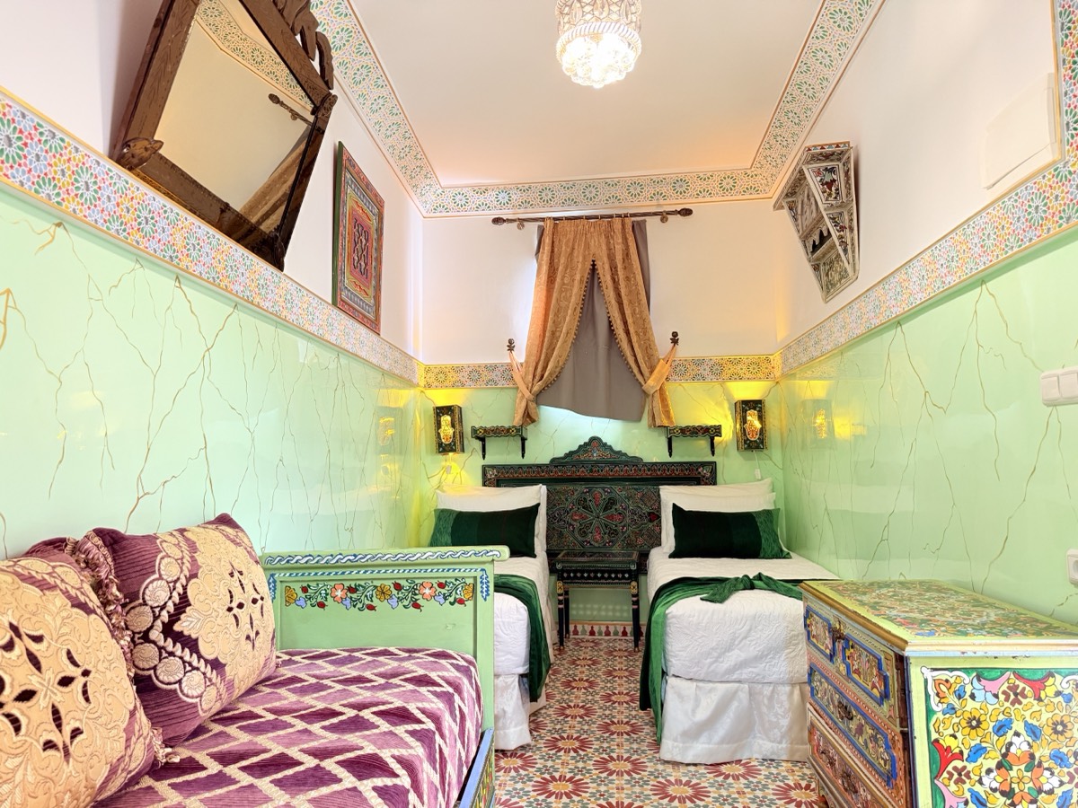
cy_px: 404
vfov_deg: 56.8
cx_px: 539
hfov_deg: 71.6
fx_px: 747
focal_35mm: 24
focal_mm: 6.76
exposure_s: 1/50
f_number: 1.78
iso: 200
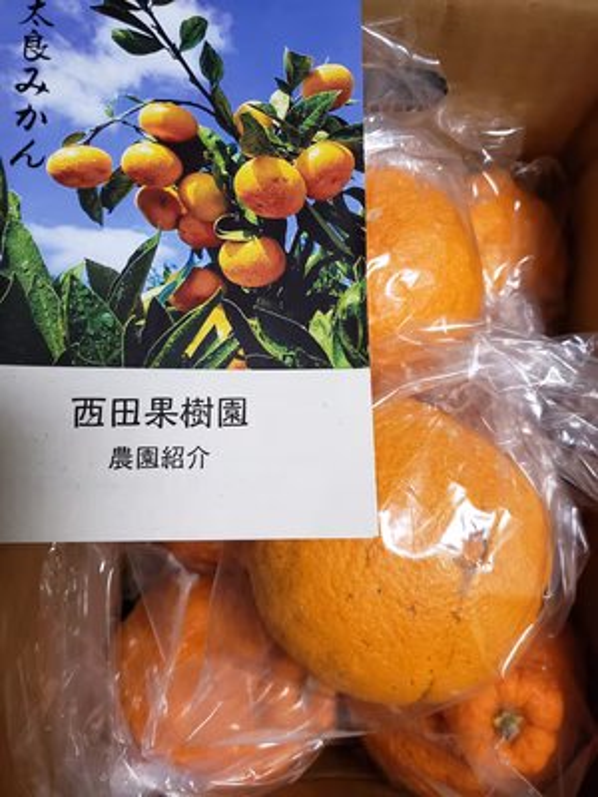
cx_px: 299
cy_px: 398
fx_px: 599
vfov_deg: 67.3
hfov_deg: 53.1
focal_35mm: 26
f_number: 1.5
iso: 200
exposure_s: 1/50
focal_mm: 4.3
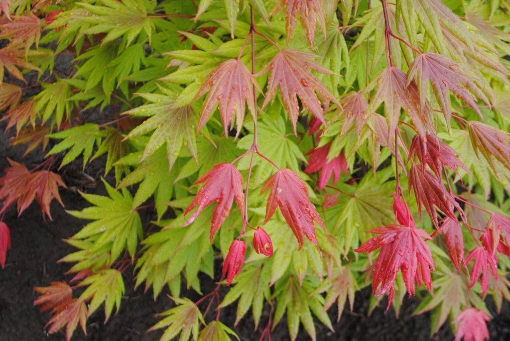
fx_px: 1021
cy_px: 170
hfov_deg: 28.0
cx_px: 255
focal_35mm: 72
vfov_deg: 19.0
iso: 200
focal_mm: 48
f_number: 5.6
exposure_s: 1/100
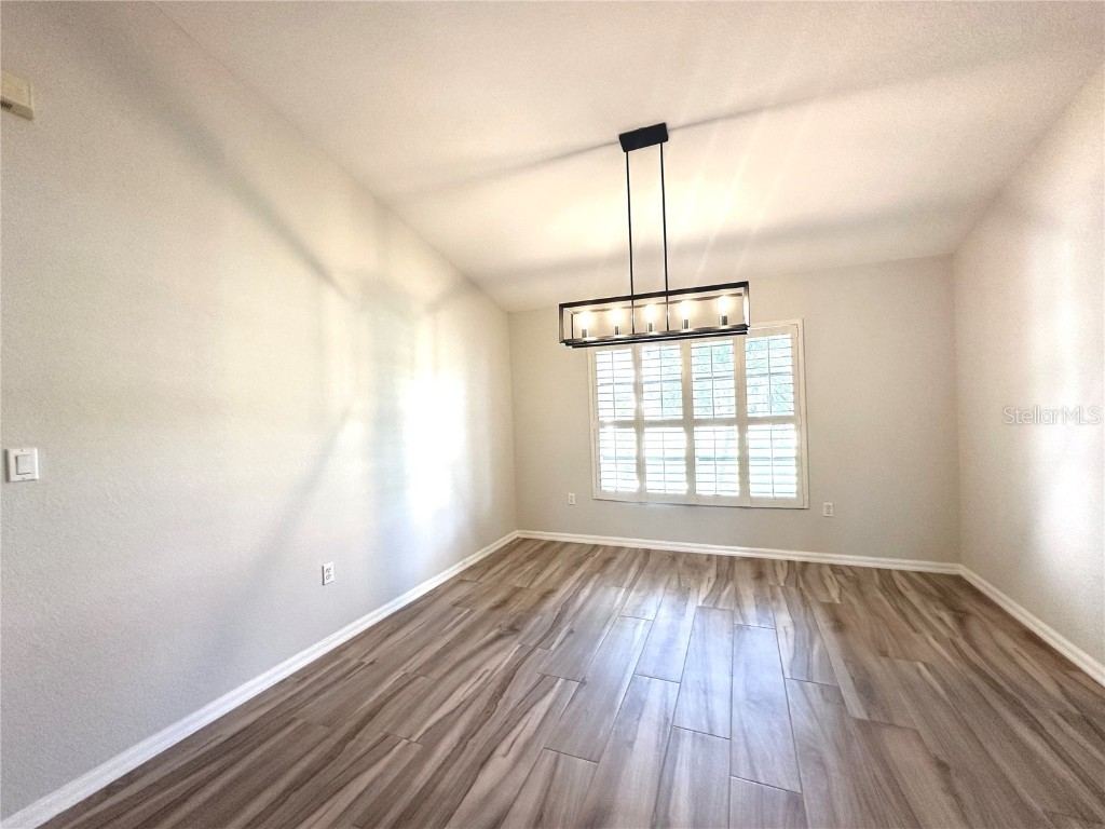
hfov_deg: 102.1
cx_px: 552
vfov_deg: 85.7
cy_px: 414
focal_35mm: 14
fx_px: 447
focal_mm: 2.22
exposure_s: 1/120
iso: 160
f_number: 2.2
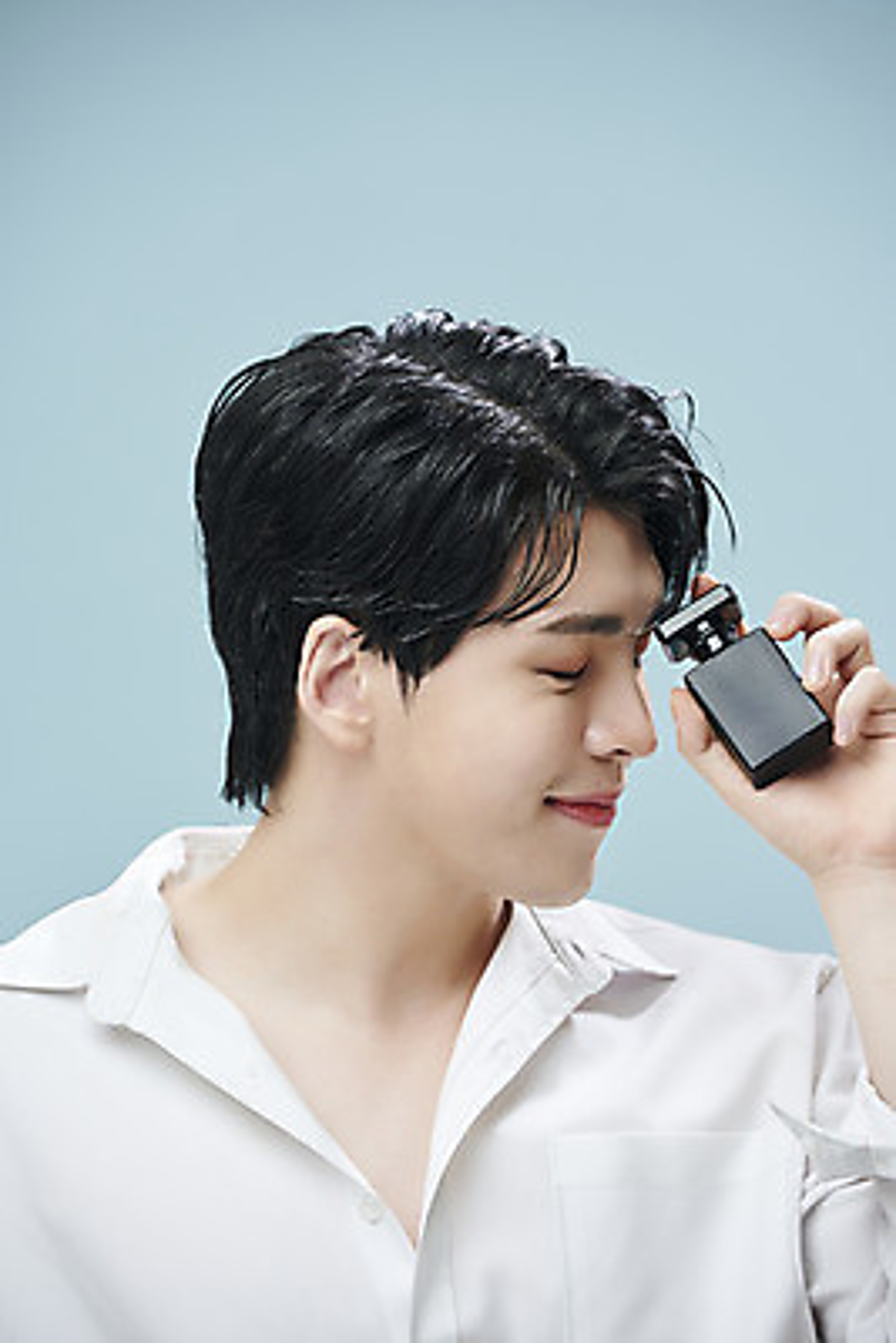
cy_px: 672
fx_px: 7460
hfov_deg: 6.9
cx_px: 448
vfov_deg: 10.3
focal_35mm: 200
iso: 50
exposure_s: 1/125
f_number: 5.6
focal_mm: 200
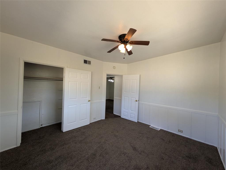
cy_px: 85
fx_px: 91
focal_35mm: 14
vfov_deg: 85.7
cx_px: 113
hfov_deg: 102.0
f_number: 2.2
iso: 68
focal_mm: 1.83
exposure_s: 1/60
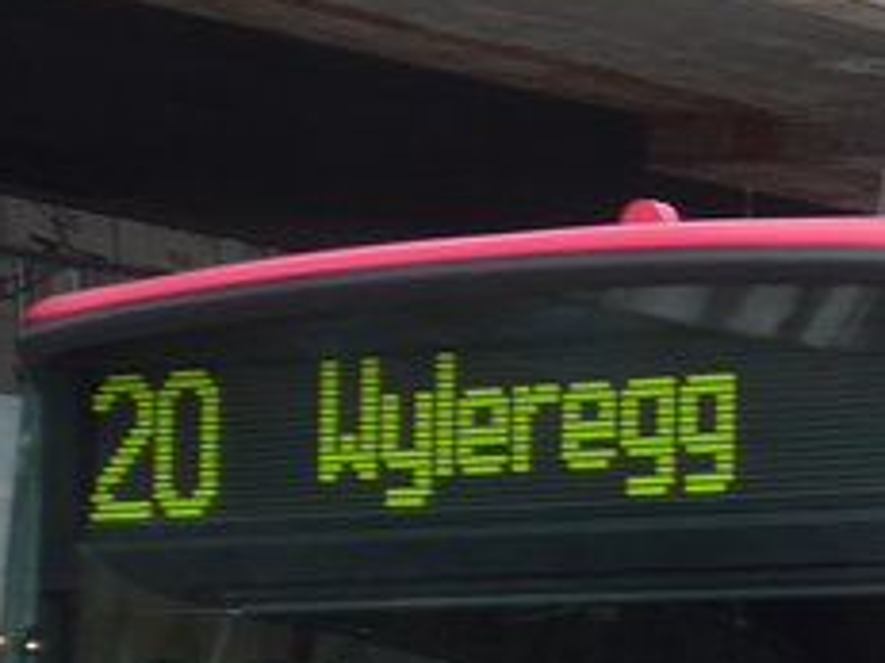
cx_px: 2034
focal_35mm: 229
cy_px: 755
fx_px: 5852
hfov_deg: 8.1
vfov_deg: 6.4
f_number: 2.8
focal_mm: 9
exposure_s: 1/250
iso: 100
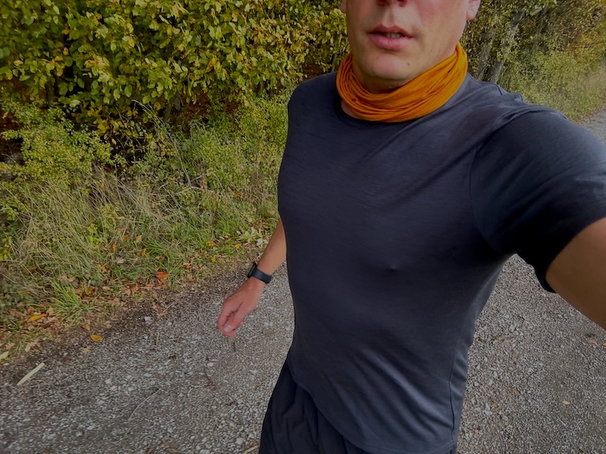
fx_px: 403
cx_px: 303
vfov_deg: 58.9
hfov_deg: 73.9
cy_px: 227
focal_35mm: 23
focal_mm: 2.69
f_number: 1.9
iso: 25
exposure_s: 1/121
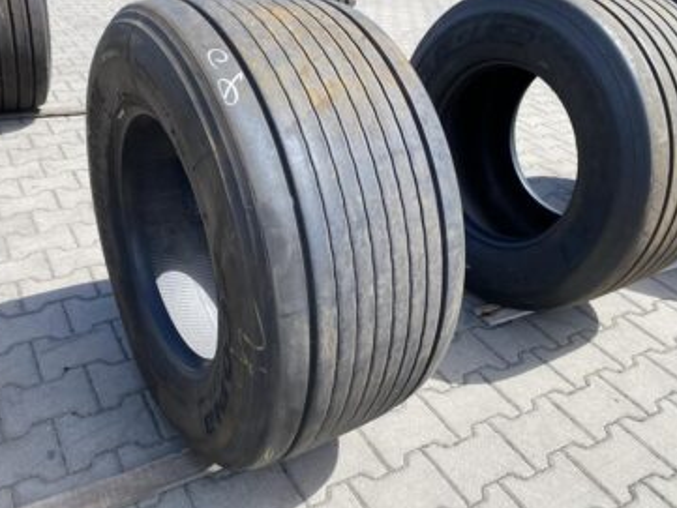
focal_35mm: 31
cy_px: 241
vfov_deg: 45.5
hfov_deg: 58.3
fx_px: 606
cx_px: 315
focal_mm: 4.25
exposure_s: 1/1218
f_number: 1.8
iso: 32
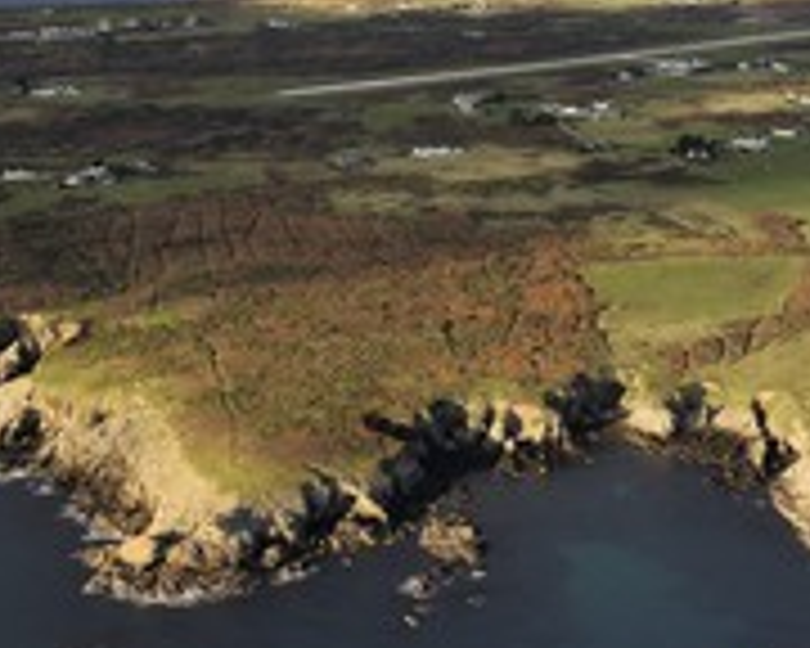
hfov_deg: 25.9
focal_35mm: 70
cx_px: 785
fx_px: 1678
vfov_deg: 21.8
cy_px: 266
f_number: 5
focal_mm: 32
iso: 400
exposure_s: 1/1000
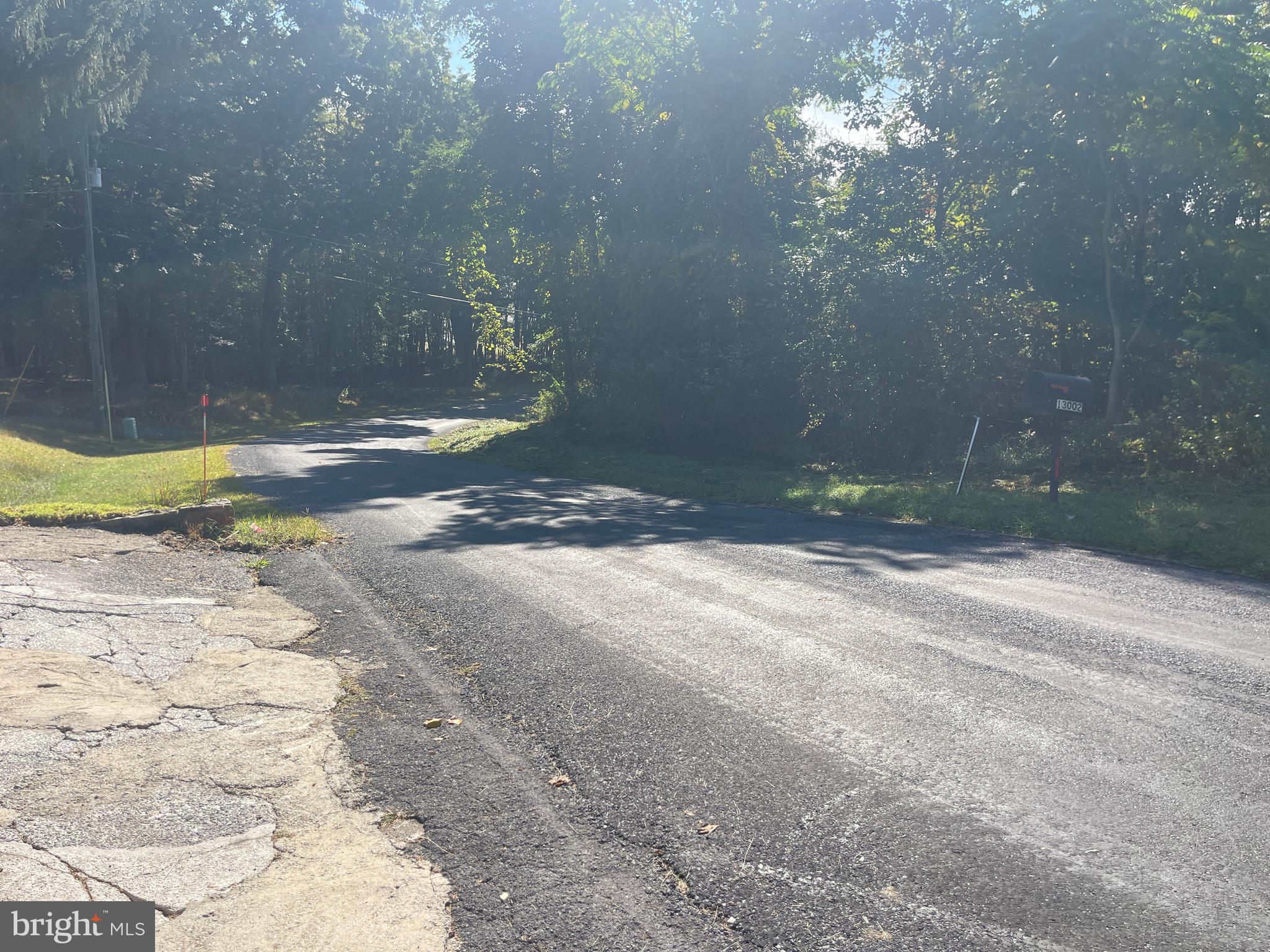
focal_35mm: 25
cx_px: 635
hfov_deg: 69.4
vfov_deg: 54.9
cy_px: 476
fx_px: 917
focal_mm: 5.1
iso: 32
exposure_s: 1/2387
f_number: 1.6
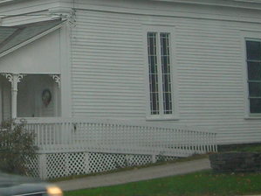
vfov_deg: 11.1
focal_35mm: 132
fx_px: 995
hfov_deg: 14.6
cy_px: -17
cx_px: -23
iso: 70
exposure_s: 1/82.2
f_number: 3.2
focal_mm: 6.3
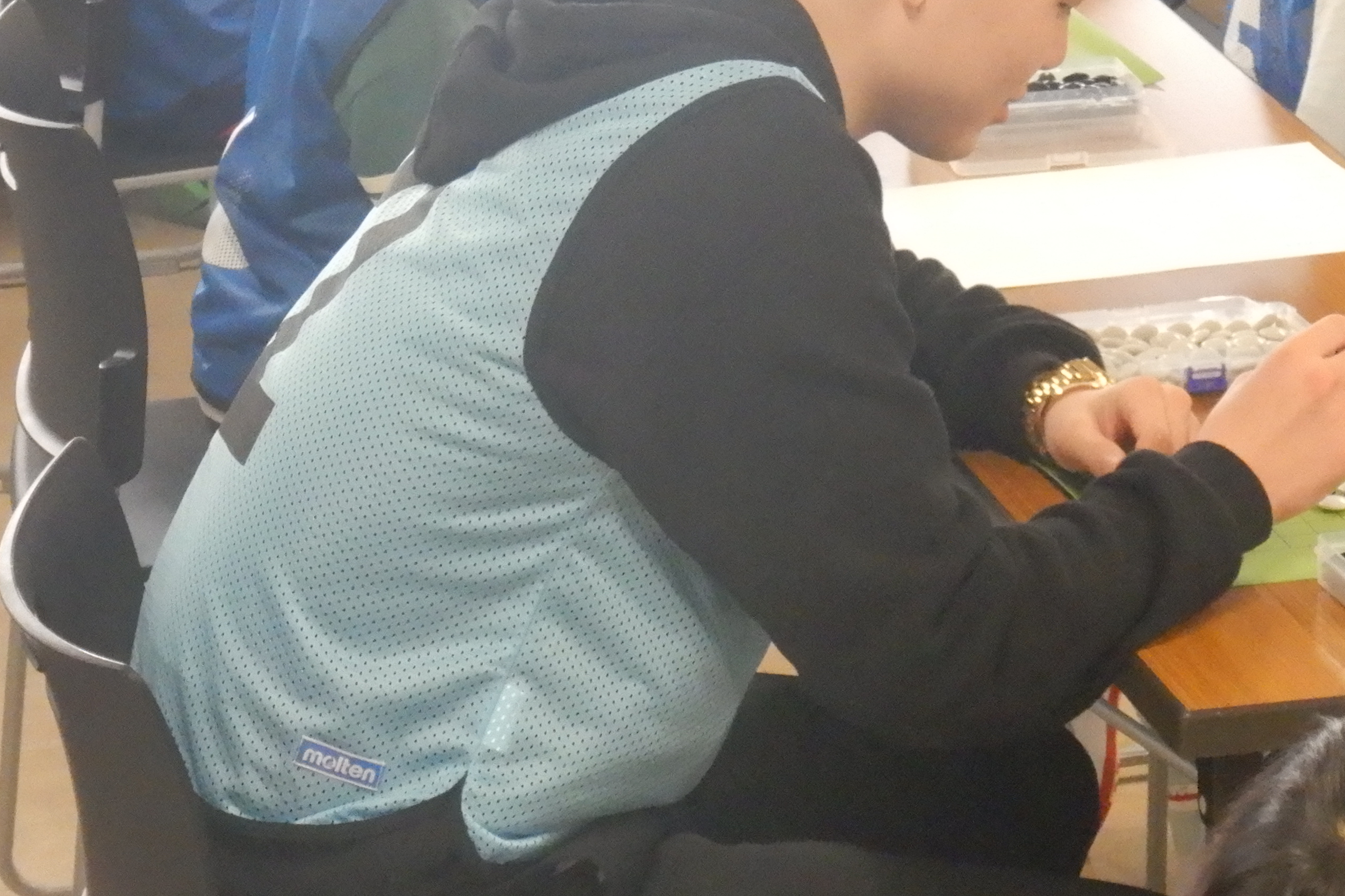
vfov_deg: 8.6
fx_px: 5977
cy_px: 335
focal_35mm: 160
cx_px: 992
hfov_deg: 12.8
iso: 1600
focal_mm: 15.3
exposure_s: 1/50
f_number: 4.7
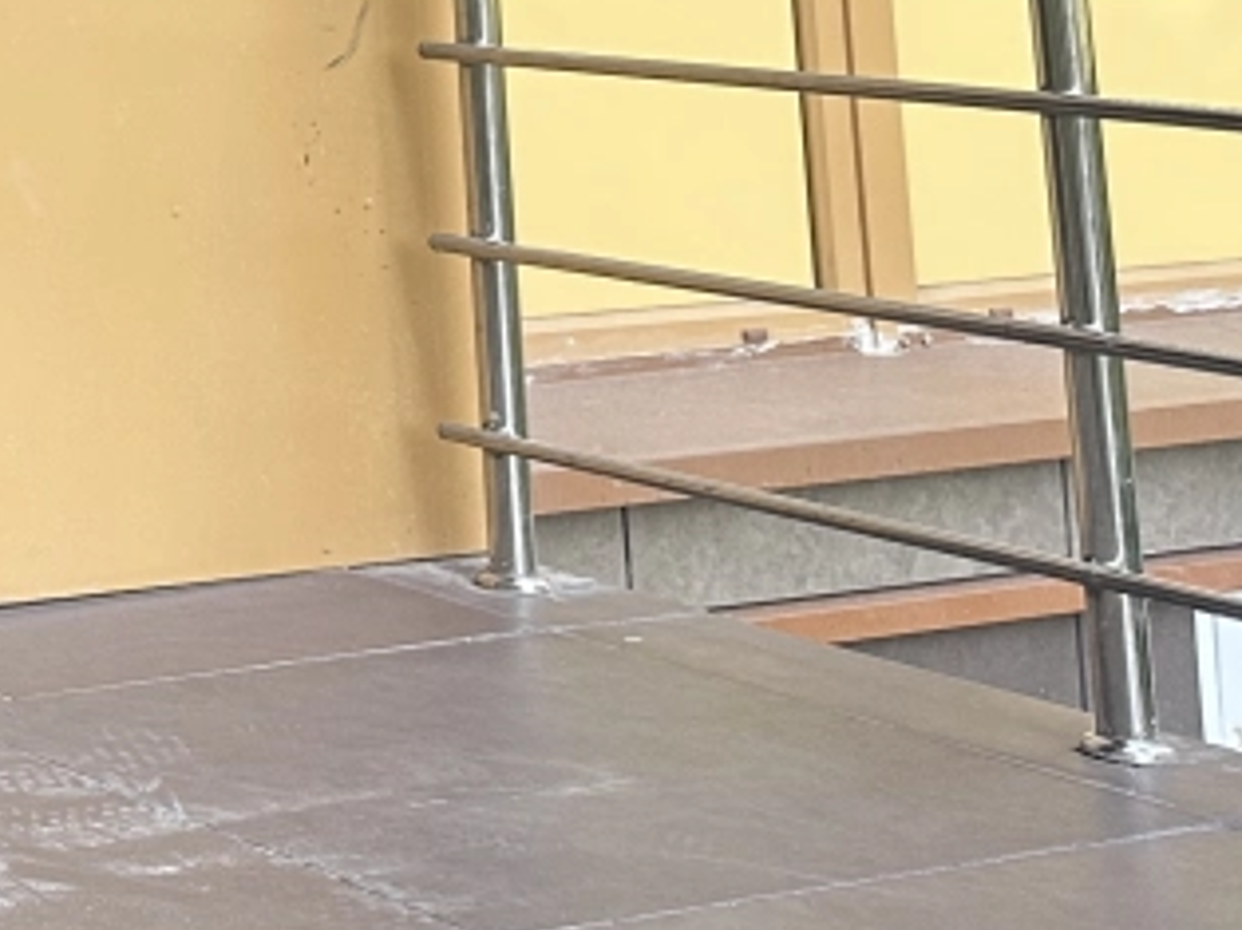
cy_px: -604
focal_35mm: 96
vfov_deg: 14.1
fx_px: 3442
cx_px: -1108
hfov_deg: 16.5
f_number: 1.78
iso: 100
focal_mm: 6.86
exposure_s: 1/166
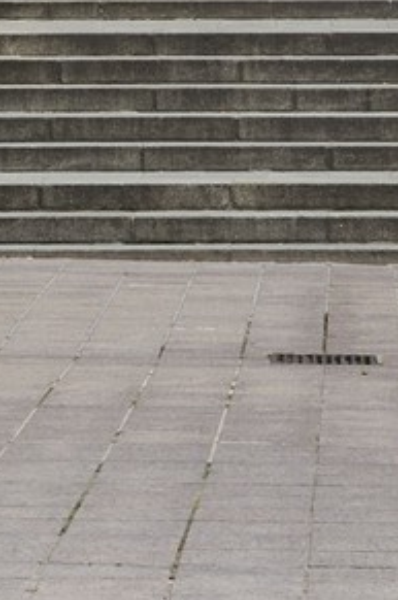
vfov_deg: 7.2
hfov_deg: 5.2
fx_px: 4393
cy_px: -1041
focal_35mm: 264
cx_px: 326
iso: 200
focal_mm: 48
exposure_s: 1/200
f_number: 14
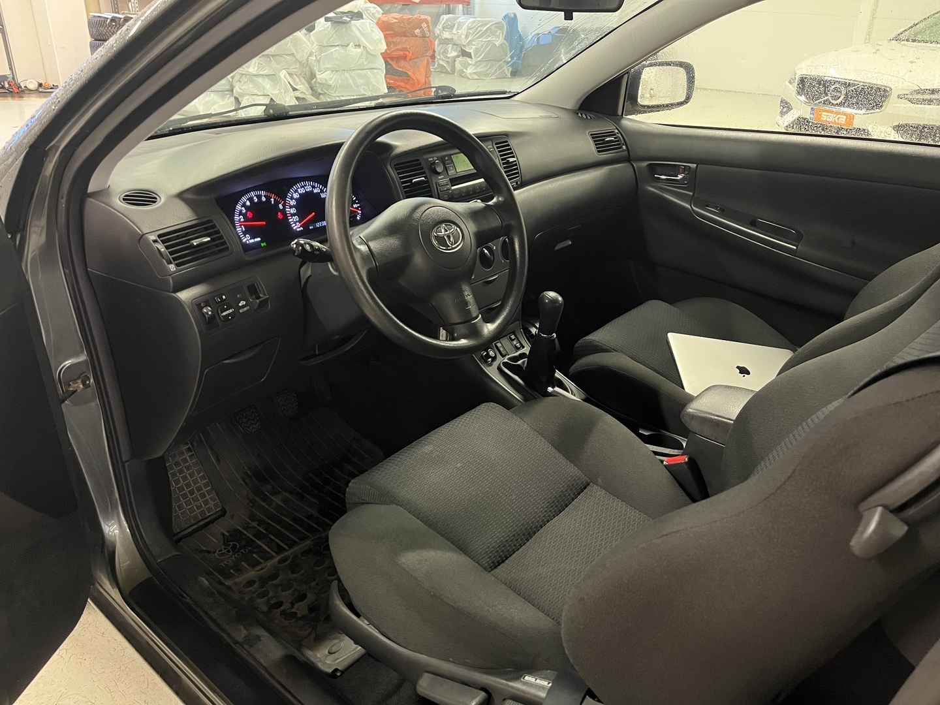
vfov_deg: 53.1
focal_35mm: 26
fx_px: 706
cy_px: 352
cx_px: 470
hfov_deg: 67.3
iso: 640
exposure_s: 1/40
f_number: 1.6
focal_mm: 5.1
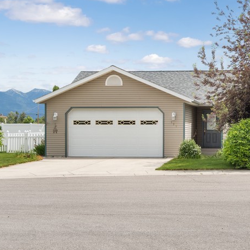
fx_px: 695
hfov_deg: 19.9
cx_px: 238
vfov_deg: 20.4
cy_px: 116
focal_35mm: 85
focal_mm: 34
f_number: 6.3
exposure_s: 1/1000
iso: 200
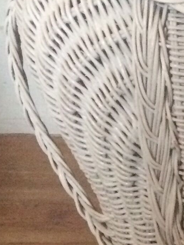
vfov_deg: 14.5
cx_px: 416
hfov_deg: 9.8
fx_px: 964
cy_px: 182
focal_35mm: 136
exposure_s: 1/17
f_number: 2.2
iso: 400
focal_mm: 4.15
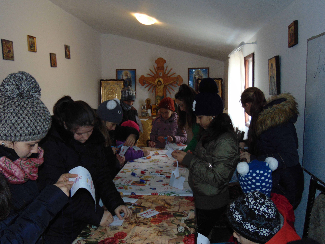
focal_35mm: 30
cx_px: 162
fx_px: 282
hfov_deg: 60.0
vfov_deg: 46.8
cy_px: 122
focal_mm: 5.4
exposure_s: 1/40
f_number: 3.1
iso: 200
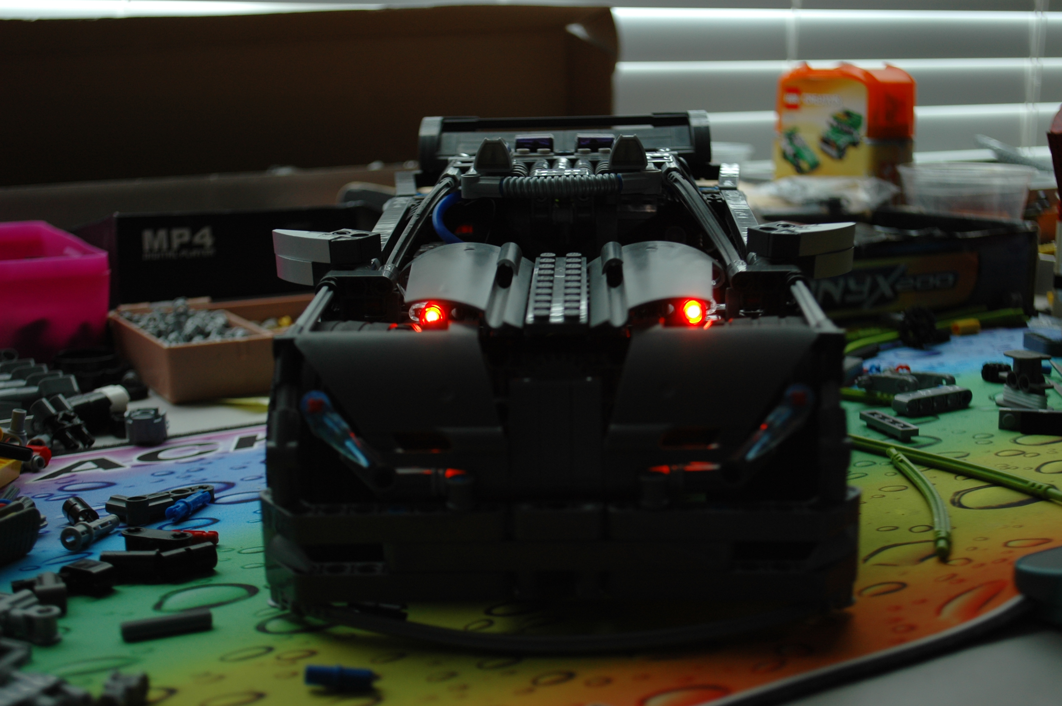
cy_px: 353
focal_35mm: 48
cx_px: 531
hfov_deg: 41.1
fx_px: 1415
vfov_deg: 28.0
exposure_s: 1
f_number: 5
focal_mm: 32
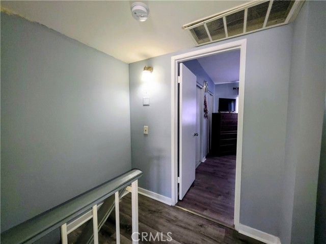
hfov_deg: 106.2
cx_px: 163
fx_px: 122
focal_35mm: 13
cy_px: 122
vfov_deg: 89.8
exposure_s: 1/60
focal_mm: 2.2
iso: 80
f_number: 1.9
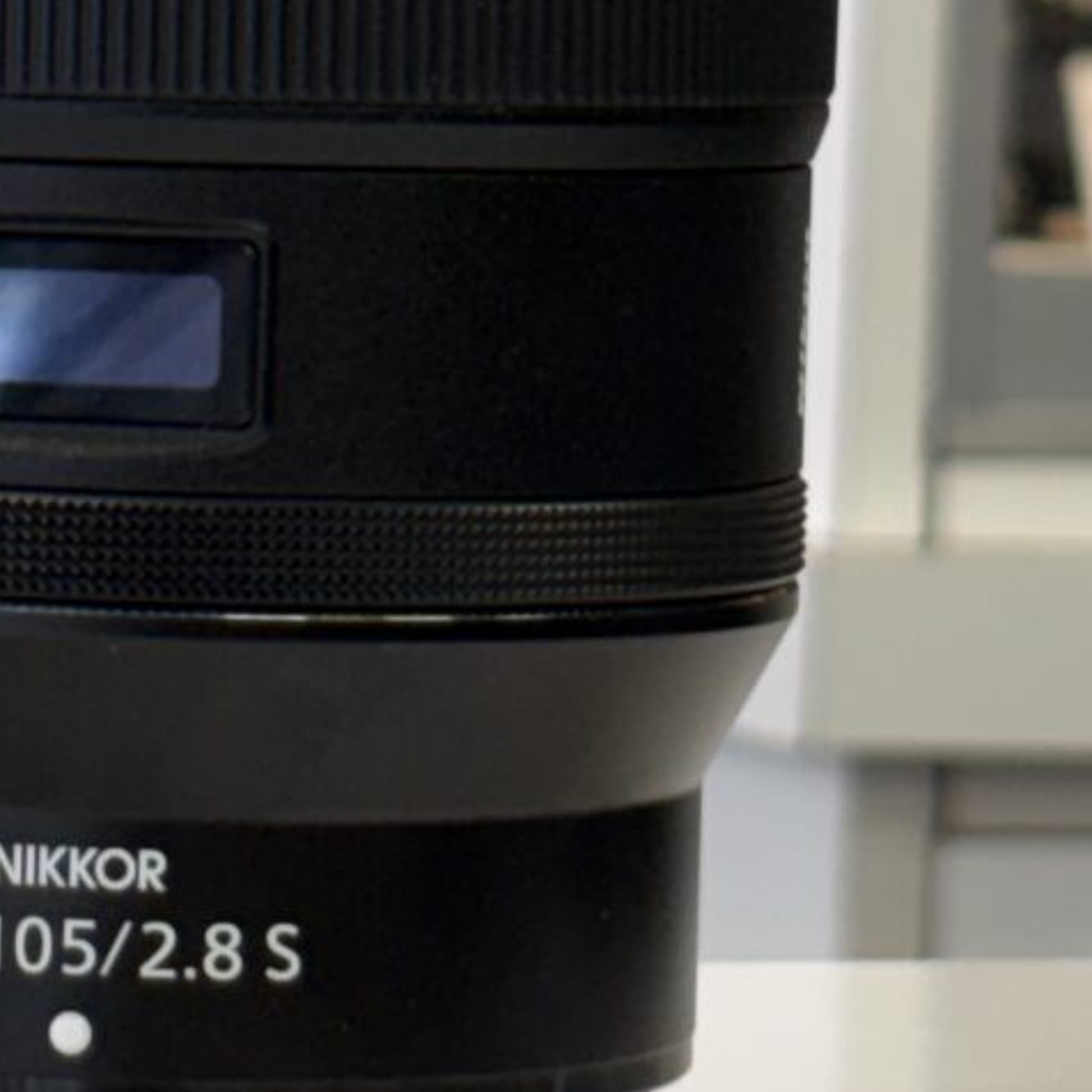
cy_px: 25
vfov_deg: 7.1
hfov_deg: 7.1
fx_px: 8816
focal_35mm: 247
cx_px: 181
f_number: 1.6
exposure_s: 1/50
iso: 32
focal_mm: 5.96
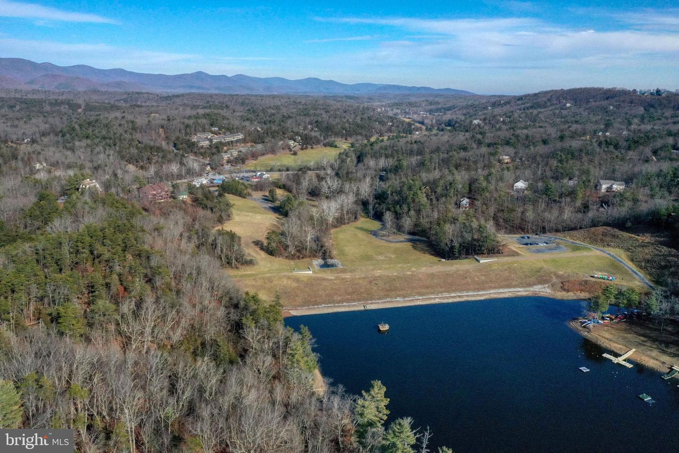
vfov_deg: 46.4
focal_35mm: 28
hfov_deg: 65.5
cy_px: 226
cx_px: 340
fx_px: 528
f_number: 8
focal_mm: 10.3
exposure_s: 1/1600
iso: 800
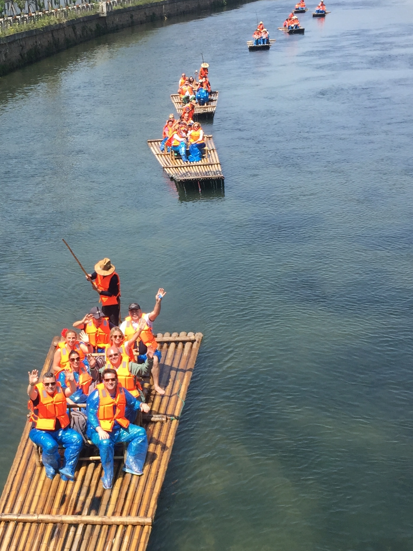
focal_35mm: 51
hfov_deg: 28.1
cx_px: 100
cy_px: 374
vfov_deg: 37.0
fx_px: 811
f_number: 2.2
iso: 32
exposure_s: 1/1199
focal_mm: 4.15
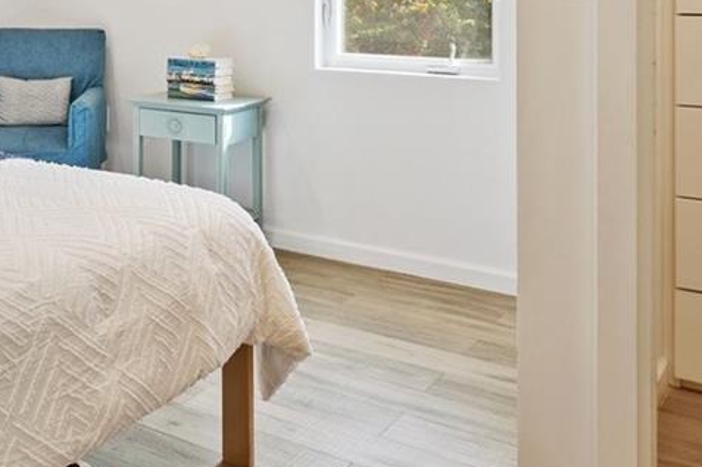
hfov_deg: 39.5
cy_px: -24
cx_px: 96
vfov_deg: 26.7
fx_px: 916
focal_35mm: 47
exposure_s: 1/3
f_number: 8
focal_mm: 14
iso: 200
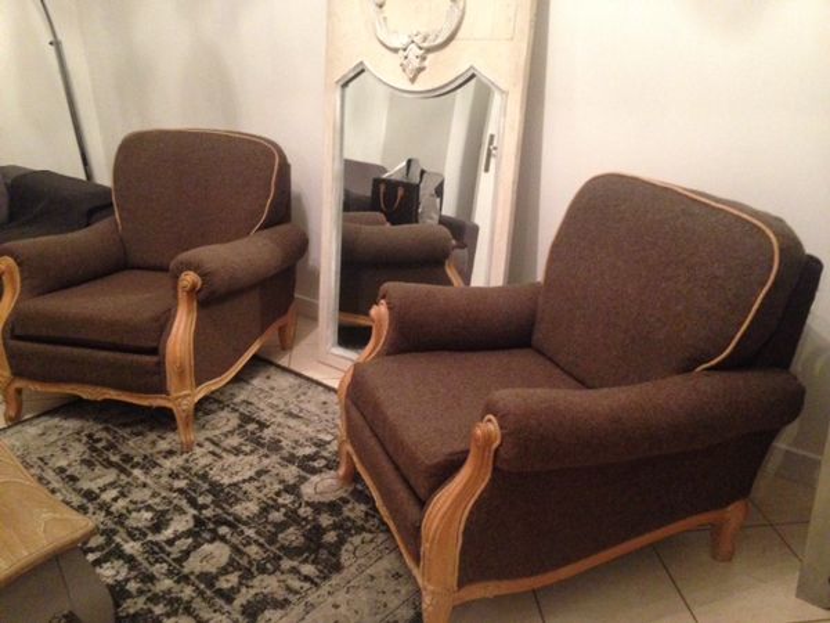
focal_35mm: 33
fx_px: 791
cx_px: 415
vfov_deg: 42.9
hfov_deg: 55.4
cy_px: 312
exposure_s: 1/15
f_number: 2.4
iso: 500
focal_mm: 4.12
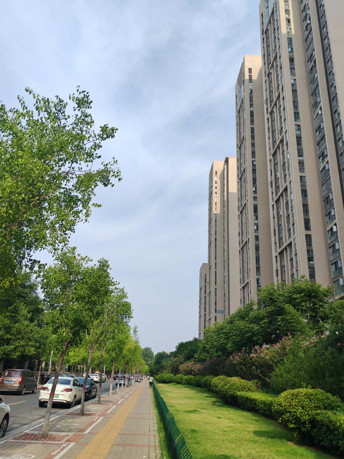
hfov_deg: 49.7
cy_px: 226
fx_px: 371
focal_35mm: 28
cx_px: 173
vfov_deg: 63.4
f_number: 1.95
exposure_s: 1/1400
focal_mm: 5.52
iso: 50
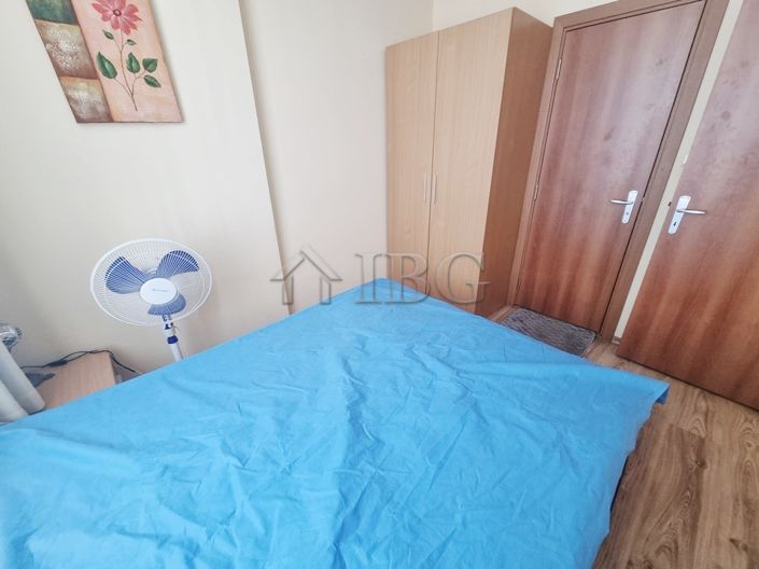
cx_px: 380
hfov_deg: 106.2
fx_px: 285
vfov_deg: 89.9
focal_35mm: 13
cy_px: 284
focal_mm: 2.2
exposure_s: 1/50
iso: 320
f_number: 2.2
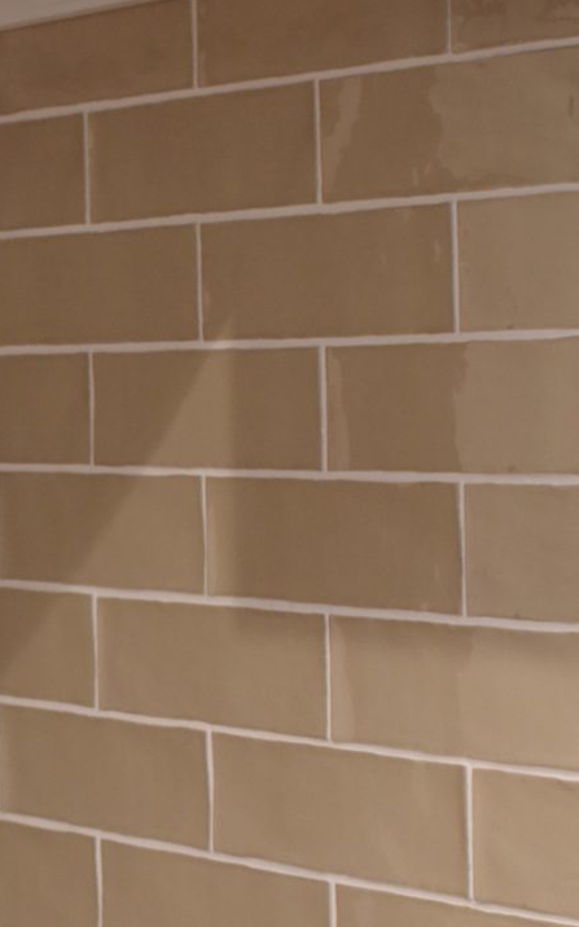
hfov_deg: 7.8
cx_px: -392
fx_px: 4144
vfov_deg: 12.7
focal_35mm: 164
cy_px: 823
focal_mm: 30
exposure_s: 1/80
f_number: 2.8
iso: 800
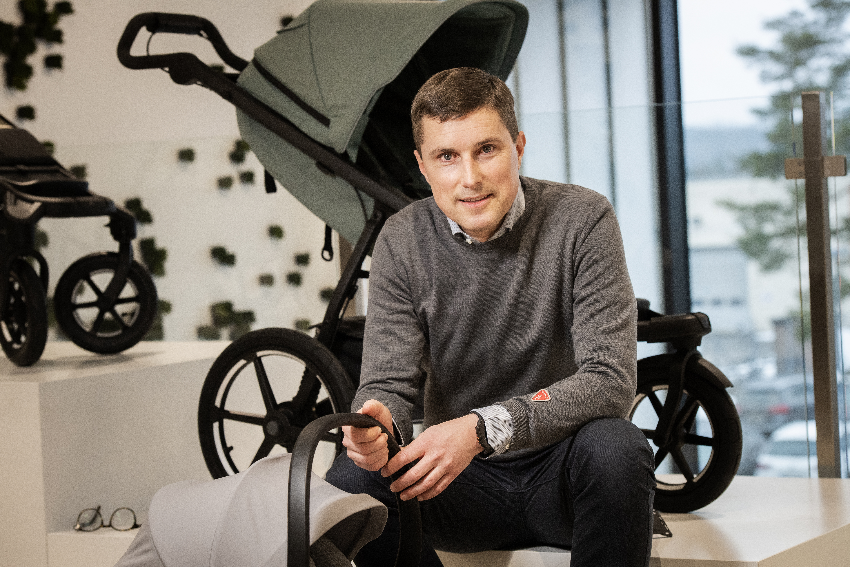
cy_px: 284
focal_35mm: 98
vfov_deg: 14.0
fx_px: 2314
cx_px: 425
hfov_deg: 20.8
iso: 4000
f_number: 5.6
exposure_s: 1/160
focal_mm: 98
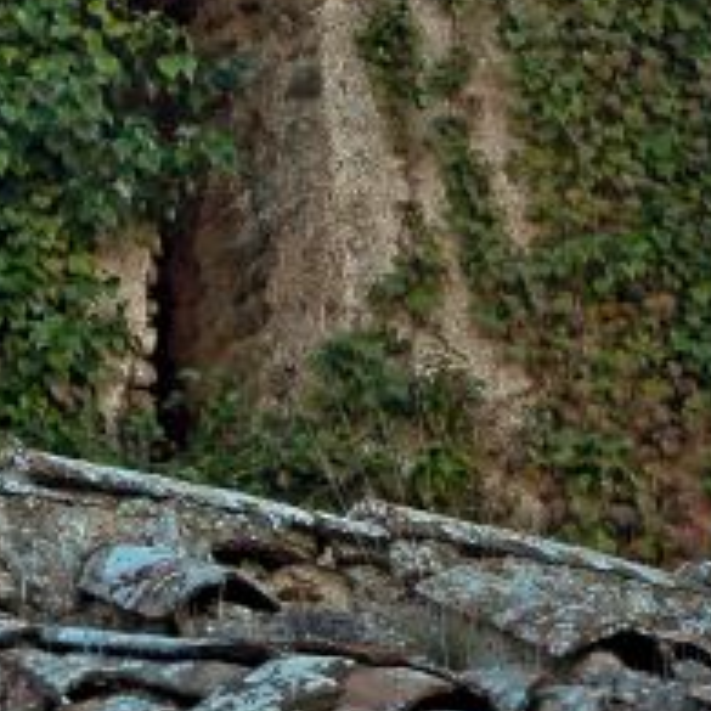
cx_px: -58
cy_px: -219
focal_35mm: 434
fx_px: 10091
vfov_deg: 4.0
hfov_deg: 4.0
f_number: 8
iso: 1000
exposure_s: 1/1000
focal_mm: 65
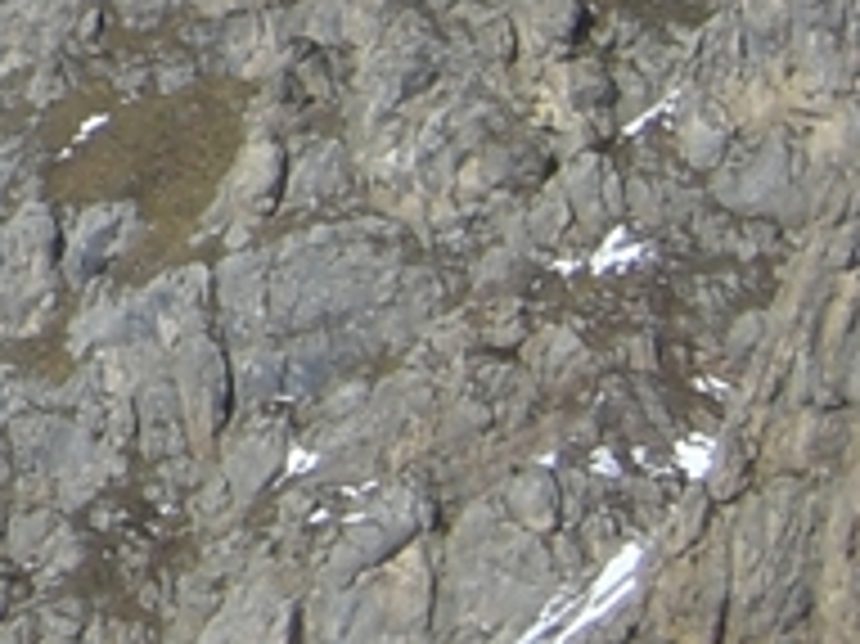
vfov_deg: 3.5
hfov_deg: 4.6
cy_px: -725
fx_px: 10502
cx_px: -815
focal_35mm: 423
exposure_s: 1/640
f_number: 6.5
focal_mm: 12.8
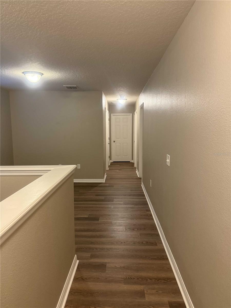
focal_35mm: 24
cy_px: 154
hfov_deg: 56.8
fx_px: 214
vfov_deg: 71.6
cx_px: 116
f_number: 1.78
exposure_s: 1/60
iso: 400
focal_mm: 6.76
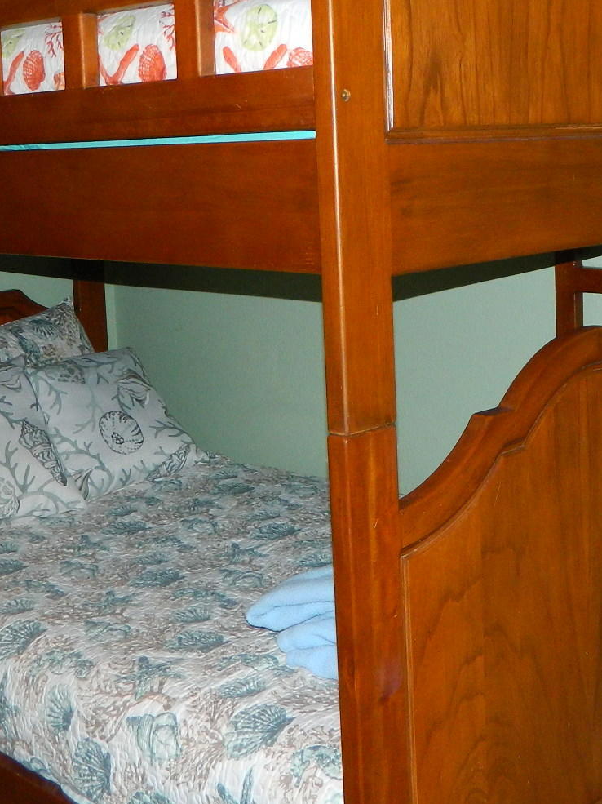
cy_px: 260
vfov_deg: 36.4
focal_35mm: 52
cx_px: 404
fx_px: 1207
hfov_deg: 27.8
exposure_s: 1/30
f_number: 3.1
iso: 200
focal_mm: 4.5
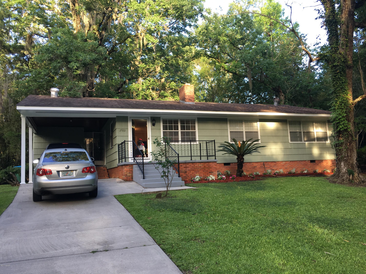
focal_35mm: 29
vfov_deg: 48.2
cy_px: 137
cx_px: 183
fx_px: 307
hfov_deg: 61.7
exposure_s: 1/40
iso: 25
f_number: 2.2
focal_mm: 4.15
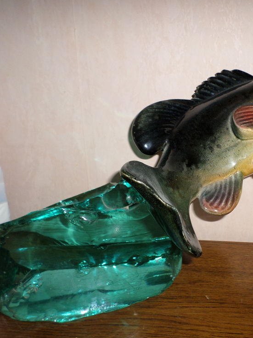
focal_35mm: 34
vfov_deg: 54.0
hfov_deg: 41.0
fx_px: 331
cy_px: 170
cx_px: 178
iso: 100
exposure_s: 1/30
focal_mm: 4.5
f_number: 2.5
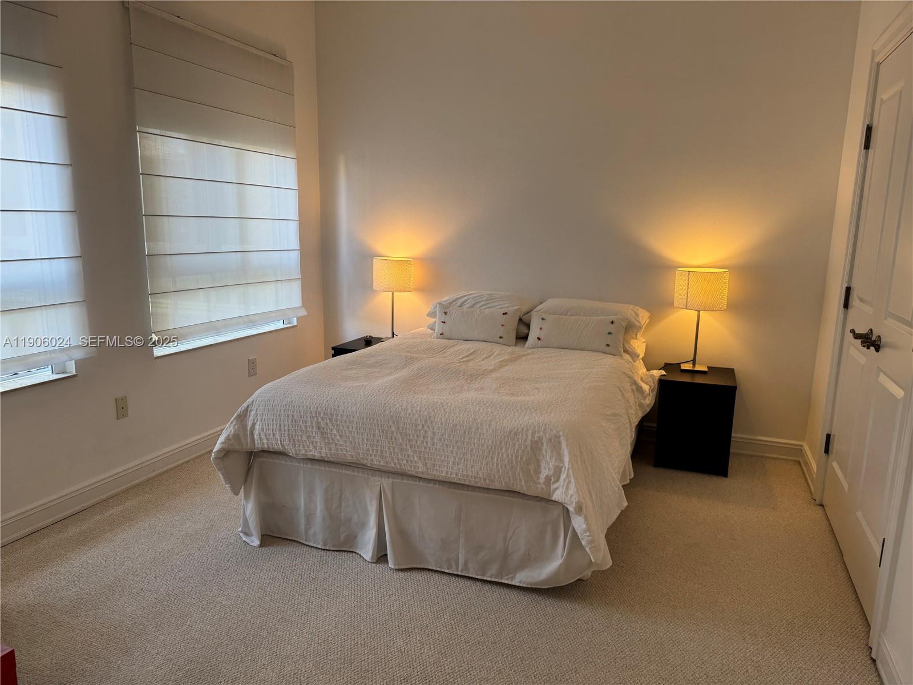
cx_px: 456
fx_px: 633
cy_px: 342
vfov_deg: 56.8
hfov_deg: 71.6
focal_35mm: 24
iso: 100
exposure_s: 1/120
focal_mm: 6.76
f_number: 1.78
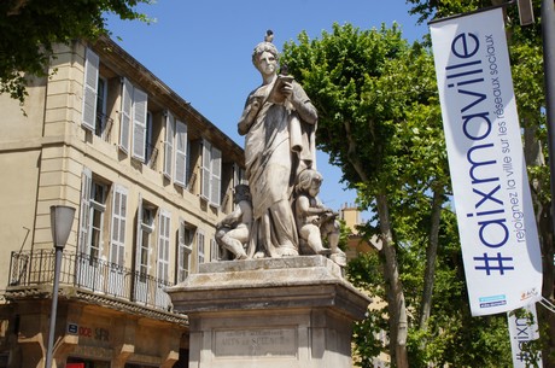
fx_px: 808
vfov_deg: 25.7
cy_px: 184
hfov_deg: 37.9
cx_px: 278
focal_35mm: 52
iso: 100
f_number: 13
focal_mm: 35
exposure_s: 1/125
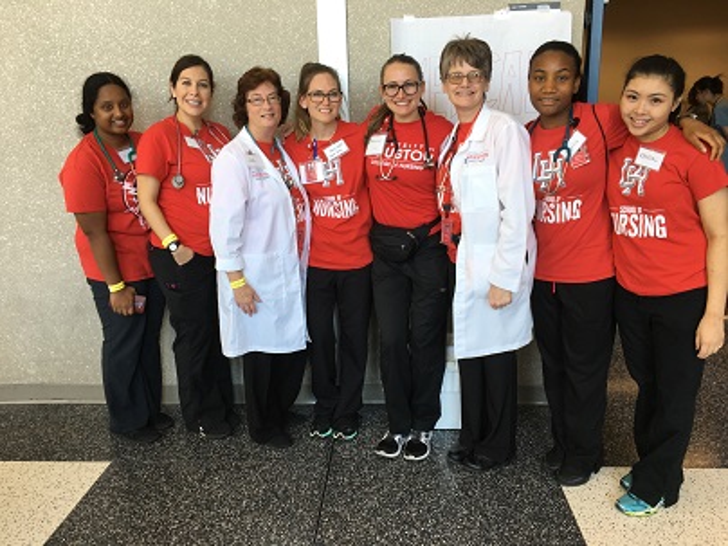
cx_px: 364
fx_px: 610
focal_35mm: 29
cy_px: 273
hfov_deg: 61.7
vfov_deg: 48.2
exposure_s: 1/60
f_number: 2.2
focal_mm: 4.15
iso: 25
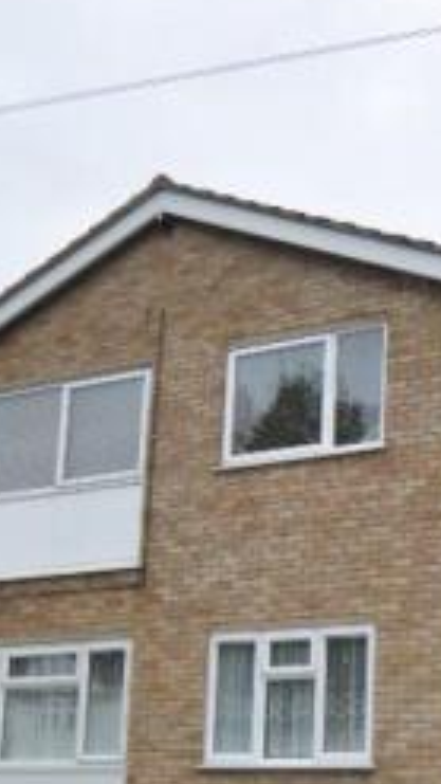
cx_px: 609
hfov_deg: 21.2
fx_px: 1039
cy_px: 594
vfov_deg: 40.1
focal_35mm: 50
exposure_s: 1/200
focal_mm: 12
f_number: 6.3
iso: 200
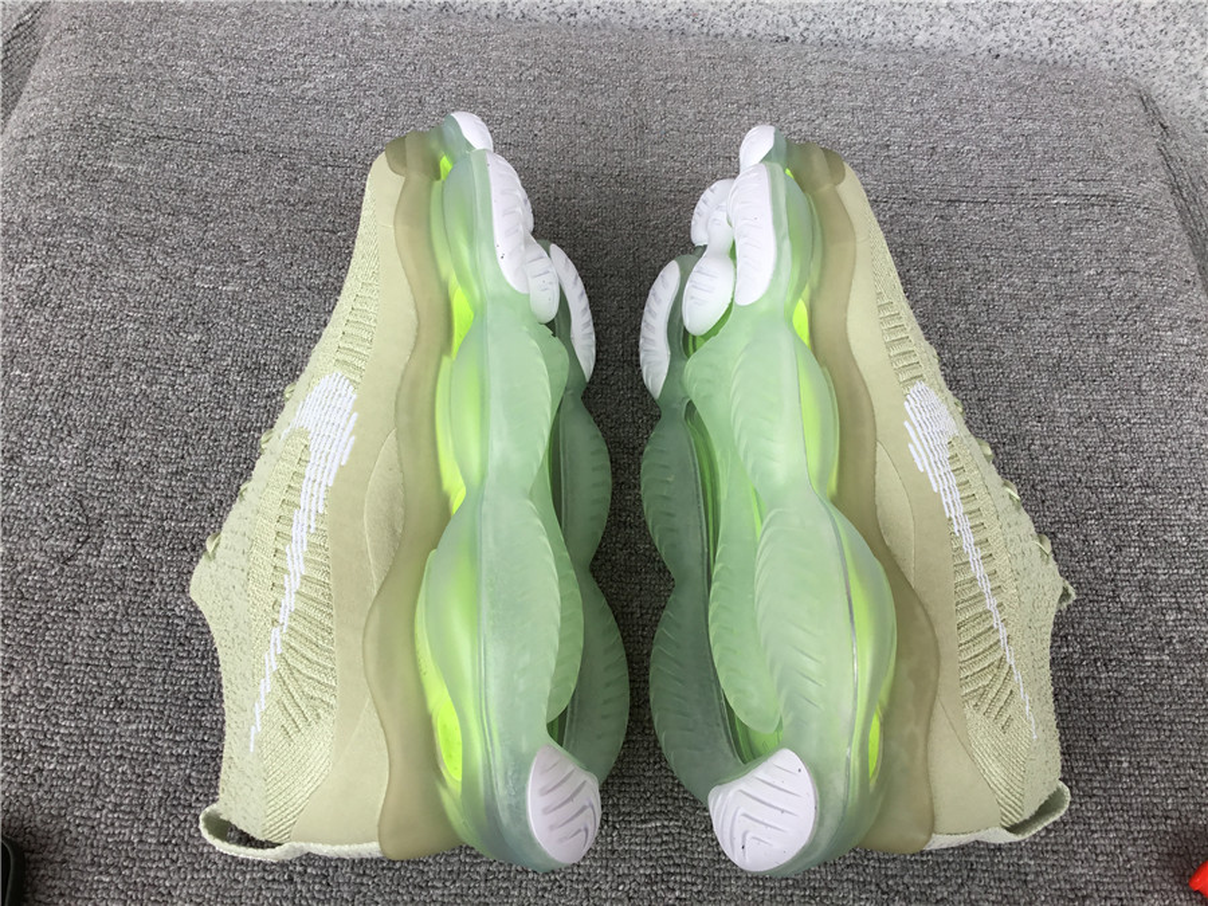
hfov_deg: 58.4
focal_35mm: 31
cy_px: 453
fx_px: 1082
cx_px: 604
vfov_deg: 45.4
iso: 25
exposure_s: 1/254
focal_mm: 3.3
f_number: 2.4
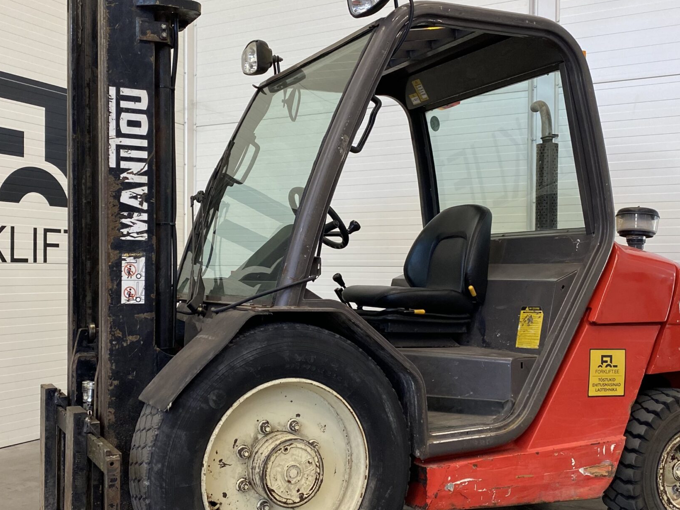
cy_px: 273
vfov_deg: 35.1
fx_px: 806
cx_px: 279
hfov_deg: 45.6
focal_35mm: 41
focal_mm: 4.25
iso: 125
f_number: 1.8
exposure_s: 1/100
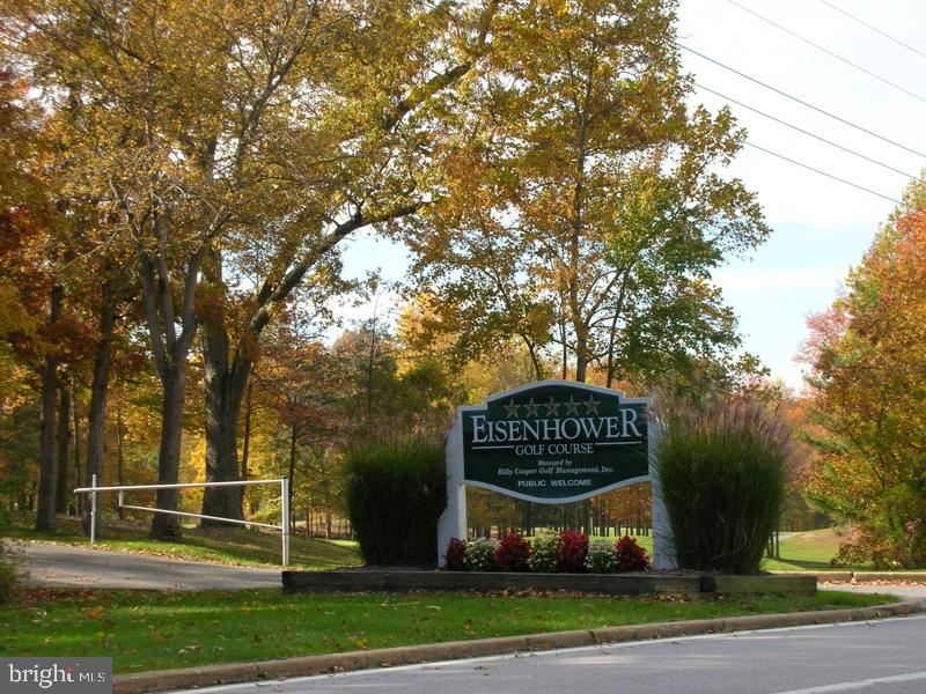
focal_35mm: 86
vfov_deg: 17.2
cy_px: 347
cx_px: 463
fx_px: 2301
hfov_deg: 22.8
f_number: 4.8
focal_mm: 14.3
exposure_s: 1/150
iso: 50
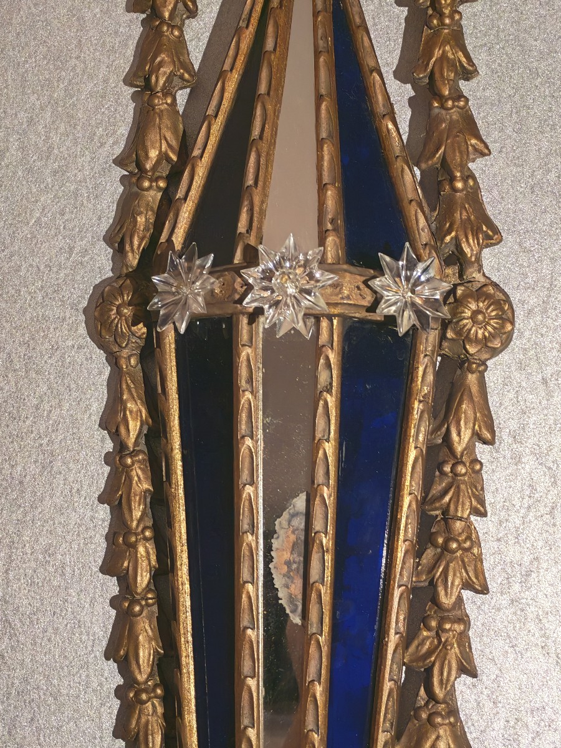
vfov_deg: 32.7
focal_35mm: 59
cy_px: 374
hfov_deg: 24.8
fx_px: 1275
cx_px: 280
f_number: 1.9
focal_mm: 6.12
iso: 1000
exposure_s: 1/100
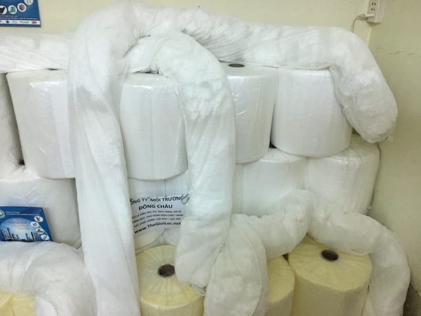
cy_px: 158
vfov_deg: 48.2
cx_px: 210
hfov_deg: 61.7
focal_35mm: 29
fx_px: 353
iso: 50
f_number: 2.2
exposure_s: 1/15
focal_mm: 4.15
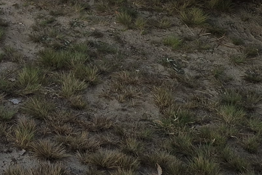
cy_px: -269
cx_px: -112
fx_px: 859
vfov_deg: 9.9
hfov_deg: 16.1
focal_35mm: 118
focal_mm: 5.4
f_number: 1.8
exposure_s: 1/108
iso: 25
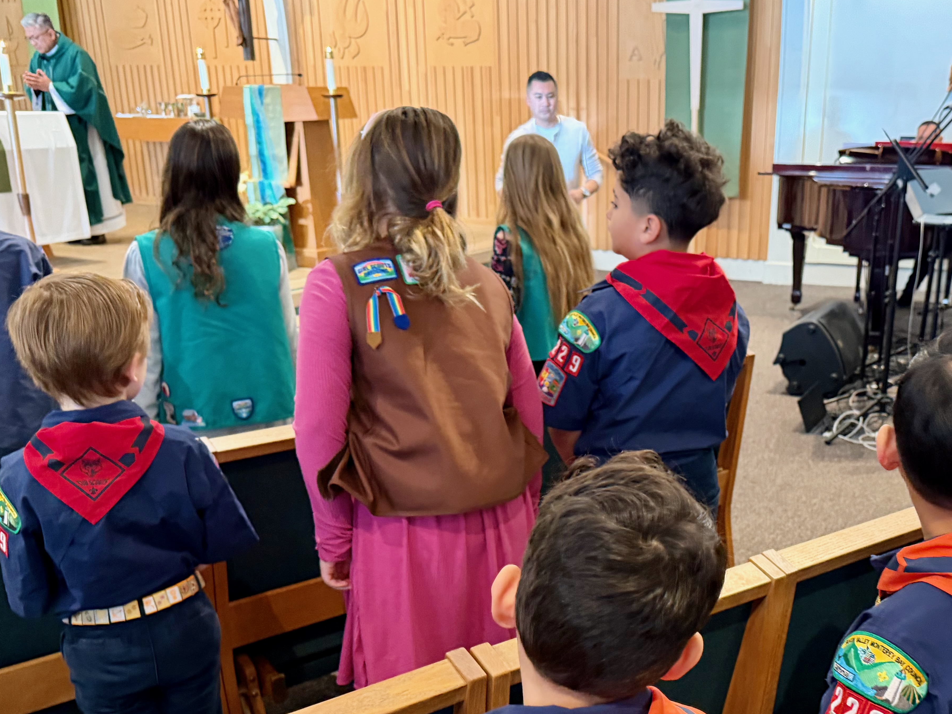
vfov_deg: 37.2
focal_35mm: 38
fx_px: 1045
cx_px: 629
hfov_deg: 48.2
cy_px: 486
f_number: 1.78
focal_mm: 6.76
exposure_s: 1/40
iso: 800
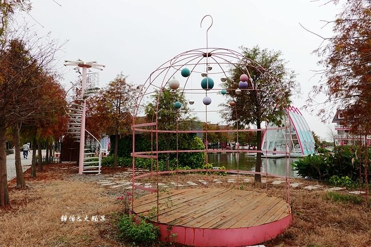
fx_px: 247
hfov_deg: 73.8
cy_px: 124
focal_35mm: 24
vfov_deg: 53.1
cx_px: 186
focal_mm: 9
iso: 125
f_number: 4
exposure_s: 1/200
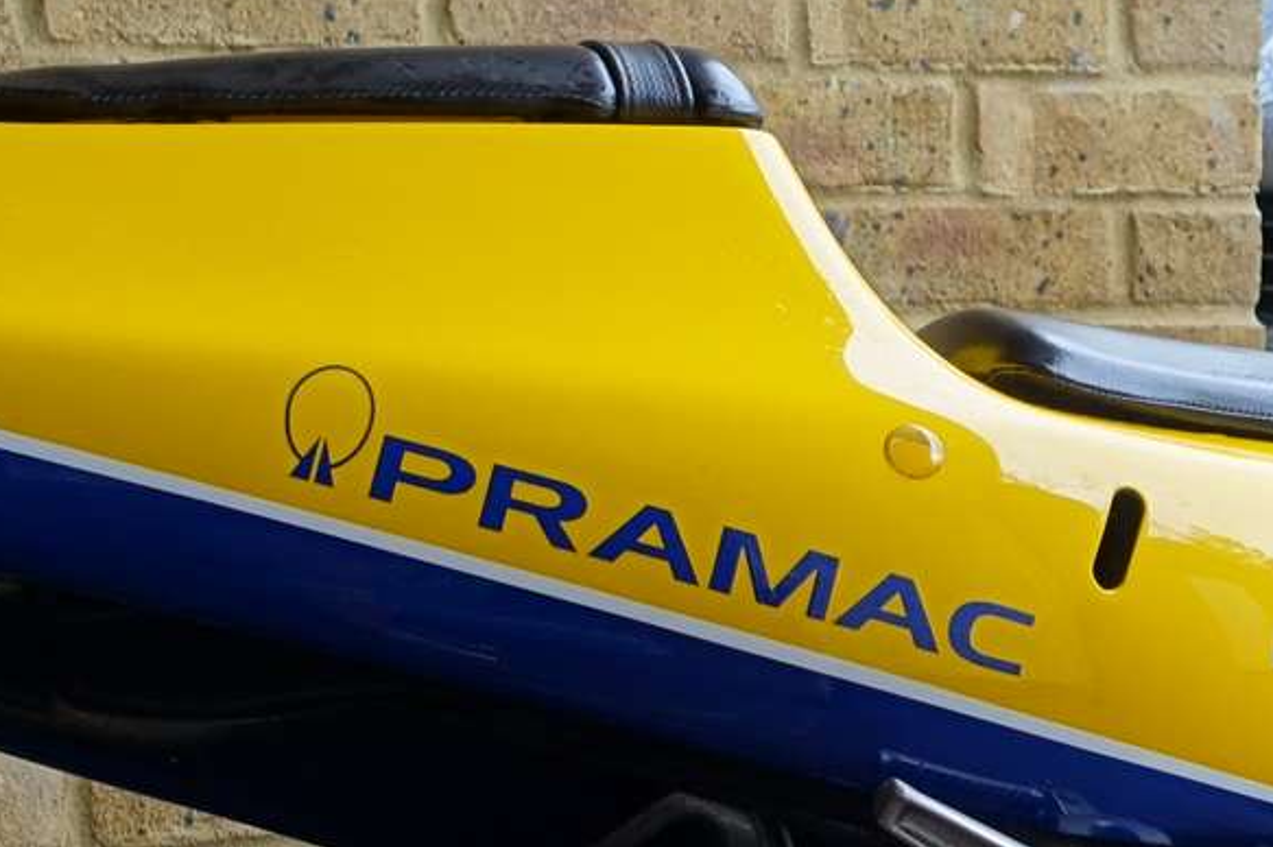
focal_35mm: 103
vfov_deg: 13.1
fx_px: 3640
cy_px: 907
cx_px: 1332
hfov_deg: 19.2
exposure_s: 1/30
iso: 125
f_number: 2.8
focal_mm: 10.89
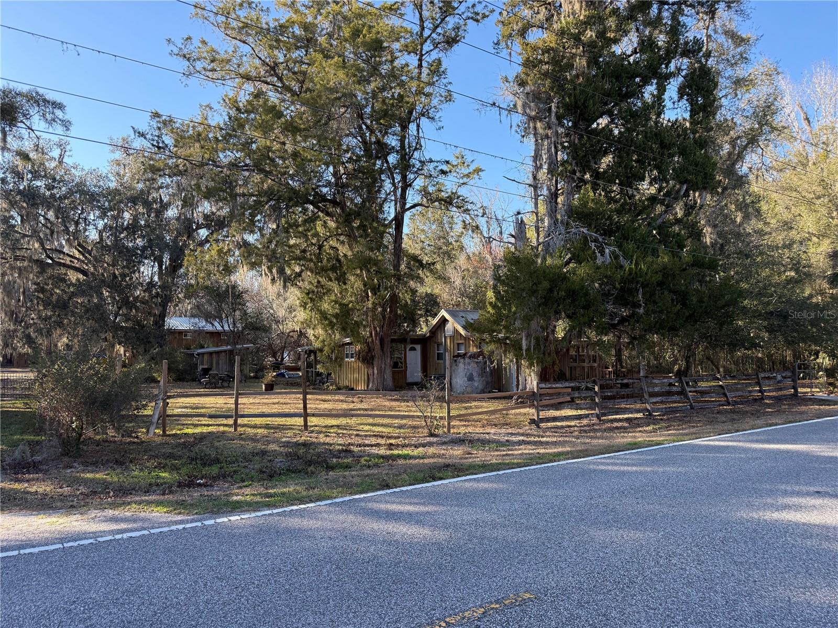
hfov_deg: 71.6
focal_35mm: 24
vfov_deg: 56.8
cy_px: 314
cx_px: 419
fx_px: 581
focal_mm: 6.76
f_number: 1.78
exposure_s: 1/849
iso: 100
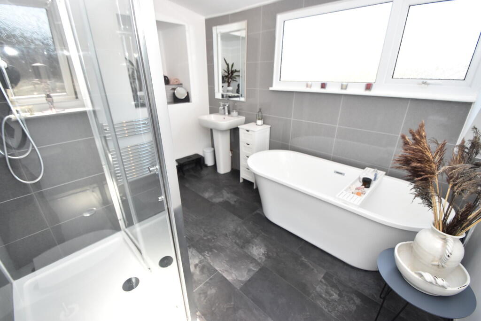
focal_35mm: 15
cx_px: 240
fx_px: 200
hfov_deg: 100.4
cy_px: 160
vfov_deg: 77.3
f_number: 5.6
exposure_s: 1/125
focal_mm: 10
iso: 450
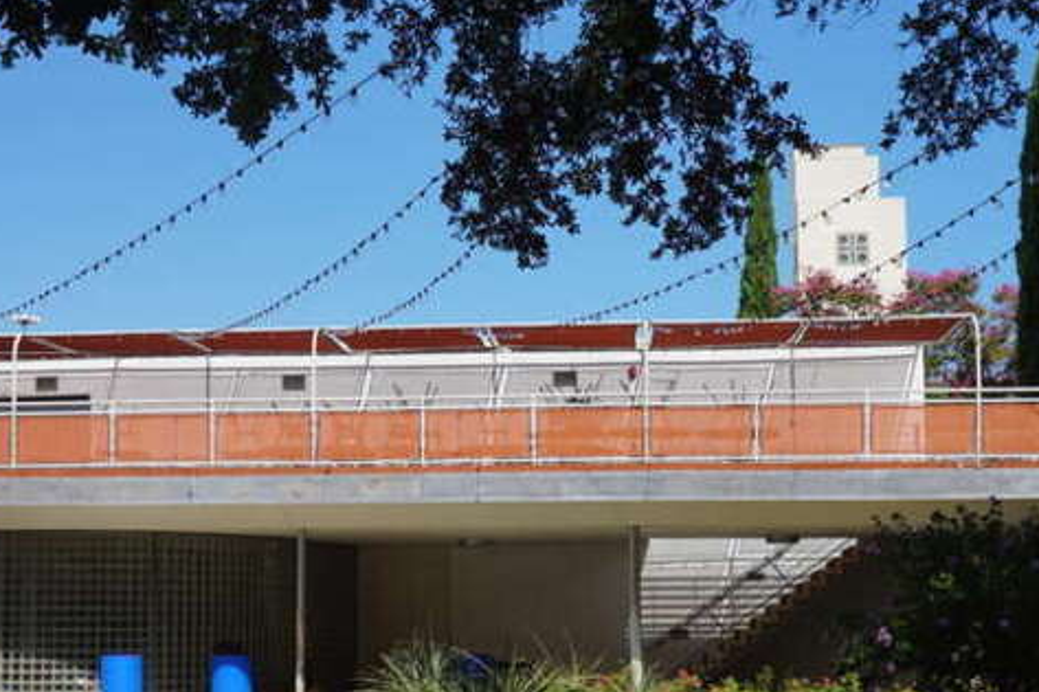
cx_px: 424
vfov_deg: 20.5
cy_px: 491
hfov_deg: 30.5
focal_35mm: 66
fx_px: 1904
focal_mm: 26
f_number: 11
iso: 100
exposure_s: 1/160
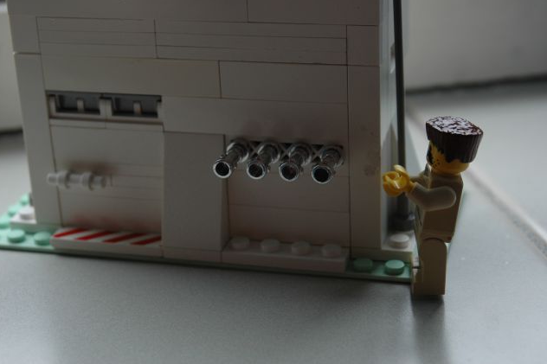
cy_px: 182
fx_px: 1200
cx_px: 271
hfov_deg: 25.7
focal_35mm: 79
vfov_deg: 17.3
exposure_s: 1/200
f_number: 7.1
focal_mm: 52
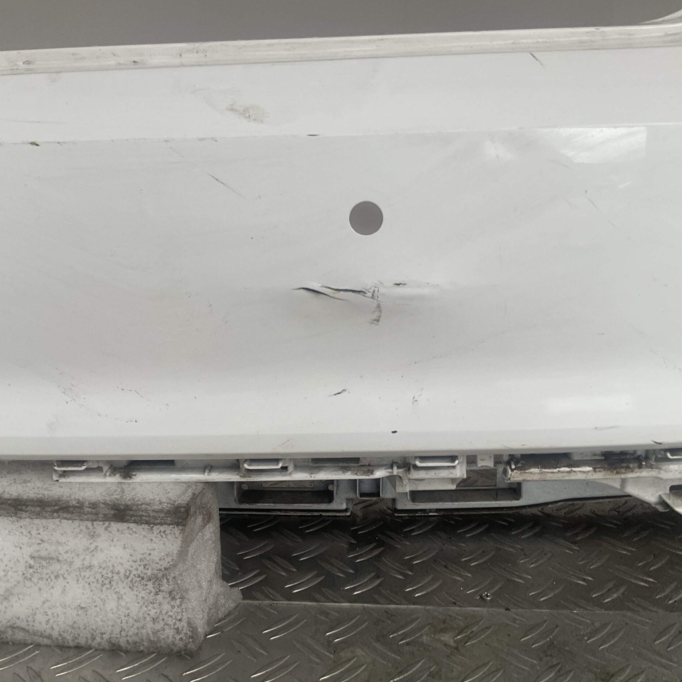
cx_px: 330
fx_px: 780
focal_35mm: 35
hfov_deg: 47.2
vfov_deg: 47.2
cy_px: 340
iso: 20
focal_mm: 3
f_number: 1.8
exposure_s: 1/100
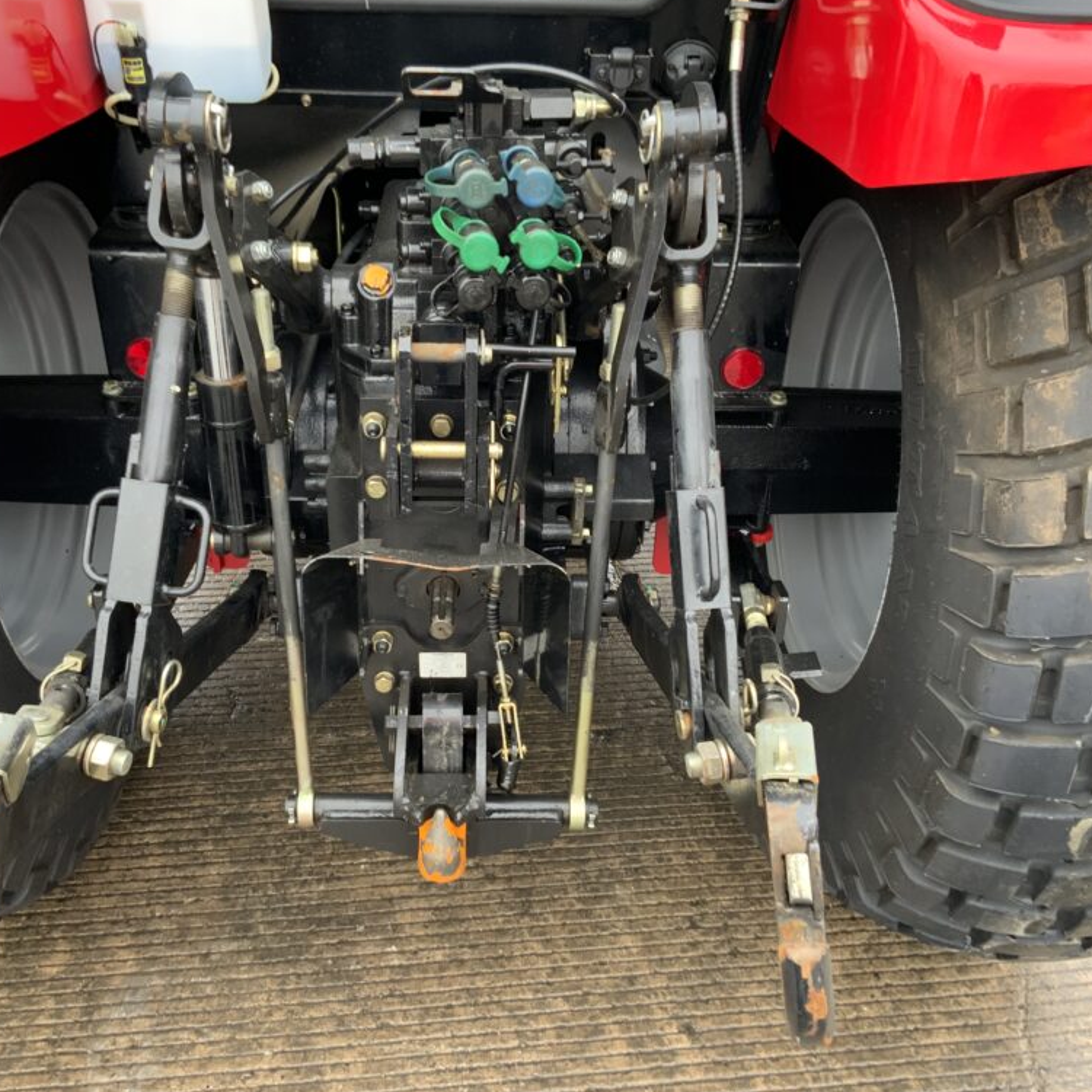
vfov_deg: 47.2
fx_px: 1249
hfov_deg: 47.2
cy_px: 537
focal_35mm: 35
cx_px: 517
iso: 64
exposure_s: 1/122
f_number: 1.8
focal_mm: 3
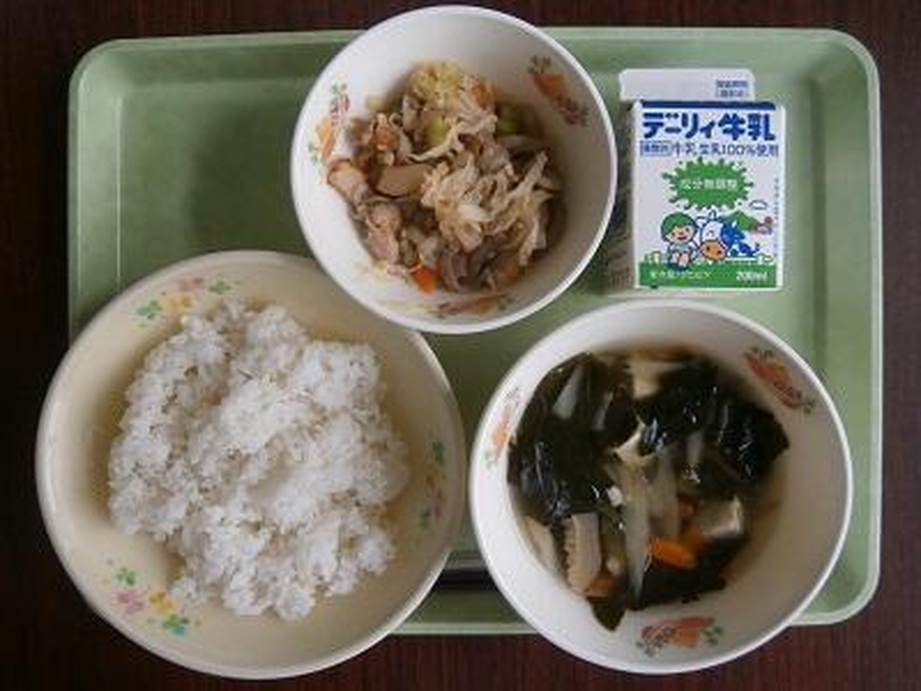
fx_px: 692
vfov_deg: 53.1
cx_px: 460
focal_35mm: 26
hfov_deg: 67.3
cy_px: 346
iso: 80
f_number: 2.8
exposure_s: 1/50
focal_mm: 4.7
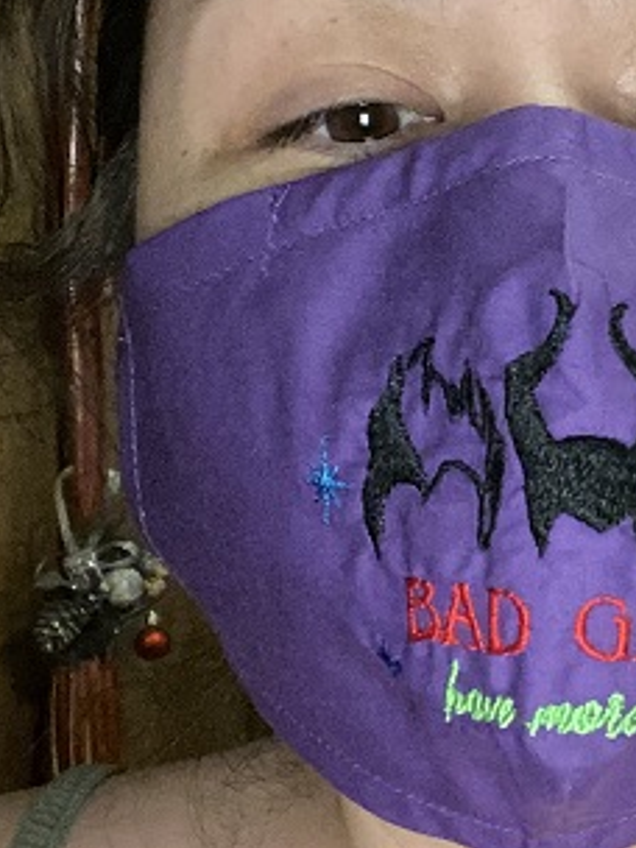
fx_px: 1813
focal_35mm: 74
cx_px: 566
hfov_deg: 19.6
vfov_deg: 26.3
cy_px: 351
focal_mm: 2.71
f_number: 2.2
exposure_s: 1/16
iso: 500
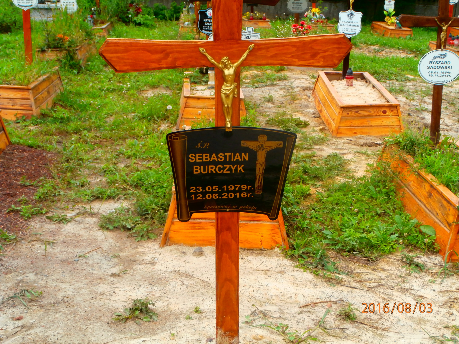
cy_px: 172
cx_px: 230
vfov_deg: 25.7
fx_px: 756
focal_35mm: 57
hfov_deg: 33.8
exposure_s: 1/320
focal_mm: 10.11
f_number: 4.5
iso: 100
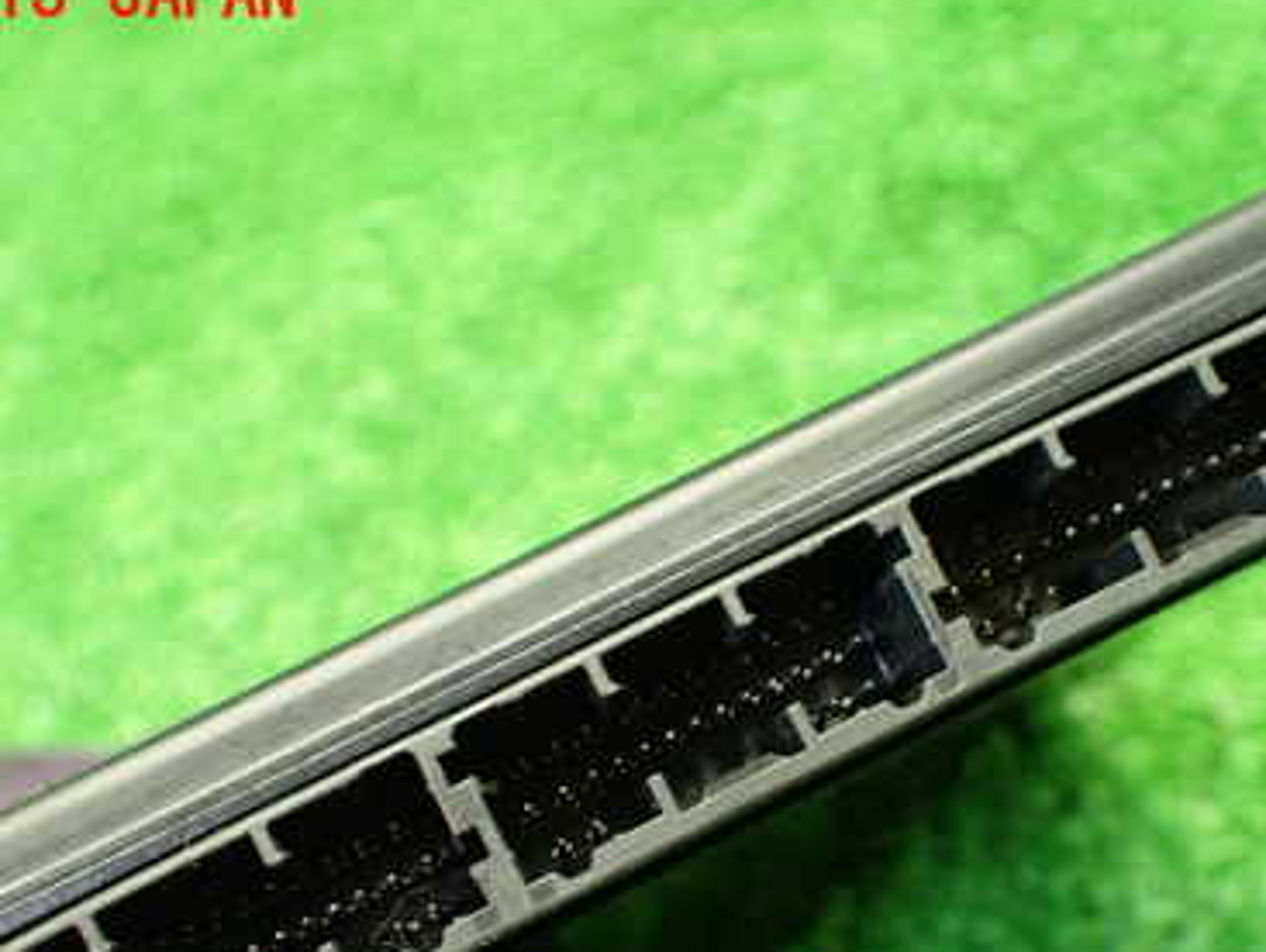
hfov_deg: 38.8
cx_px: 704
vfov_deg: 29.2
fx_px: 1794
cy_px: 728
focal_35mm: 49
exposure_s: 1/60
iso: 800
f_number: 2.3
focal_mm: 5.4
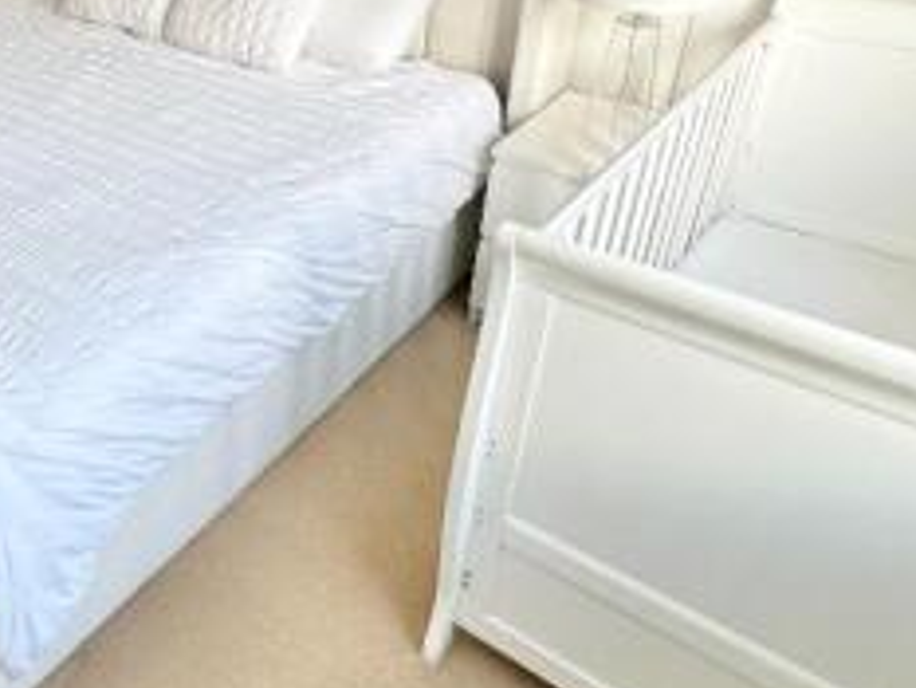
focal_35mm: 35
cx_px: 151
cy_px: 214
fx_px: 927
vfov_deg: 40.1
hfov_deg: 48.8
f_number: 2.2
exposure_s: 1/99
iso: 100
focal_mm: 2.22
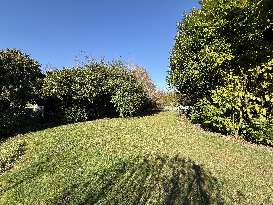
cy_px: 102
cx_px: 136
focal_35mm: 14
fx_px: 110
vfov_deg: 85.7
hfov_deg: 102.1
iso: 64
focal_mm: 2.22
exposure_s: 1/914
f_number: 2.2
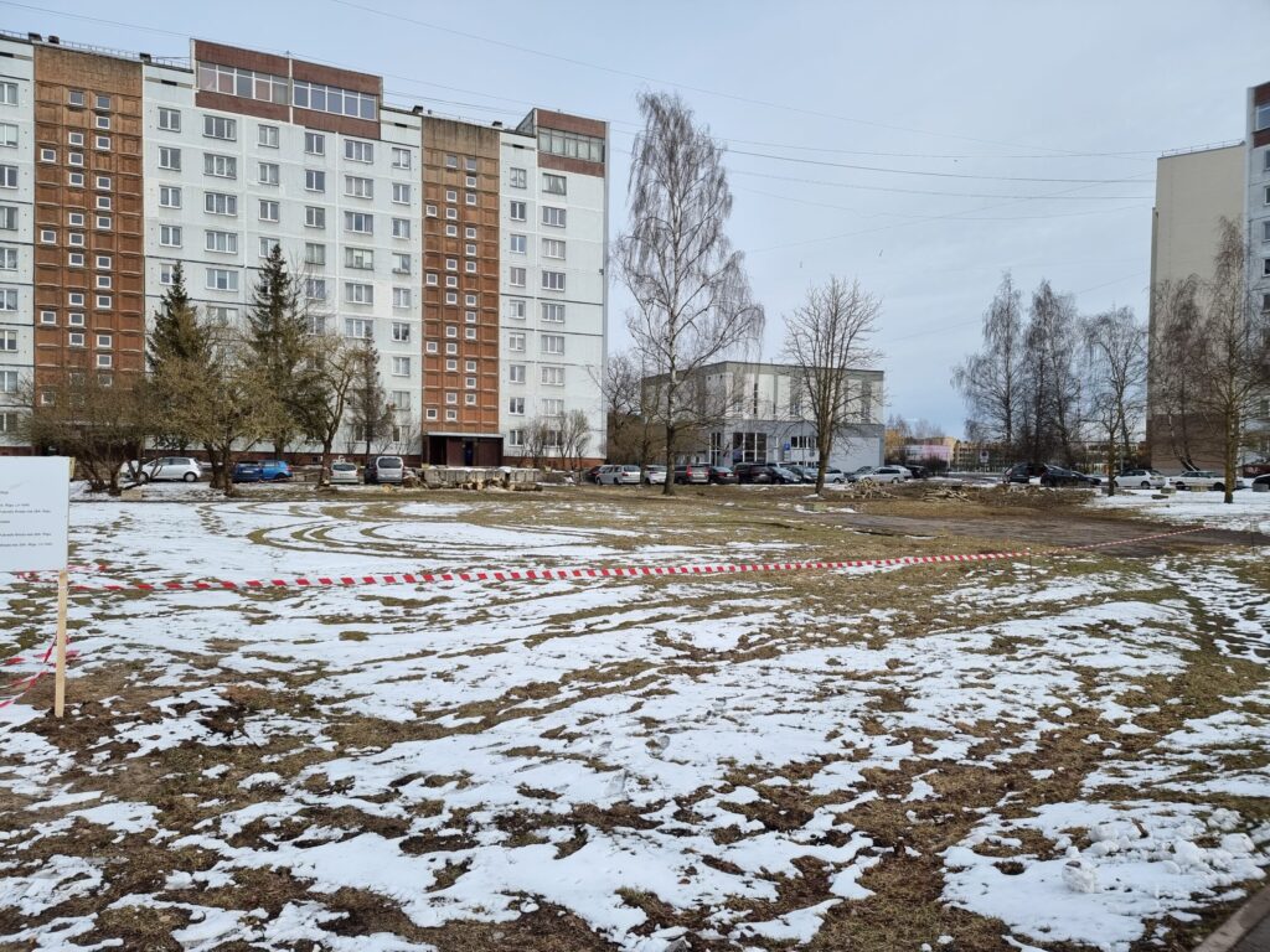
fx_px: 881
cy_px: 476
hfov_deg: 71.6
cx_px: 635
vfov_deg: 56.8
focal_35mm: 24
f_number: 1.8
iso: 50
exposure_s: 1/718
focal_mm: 6.7
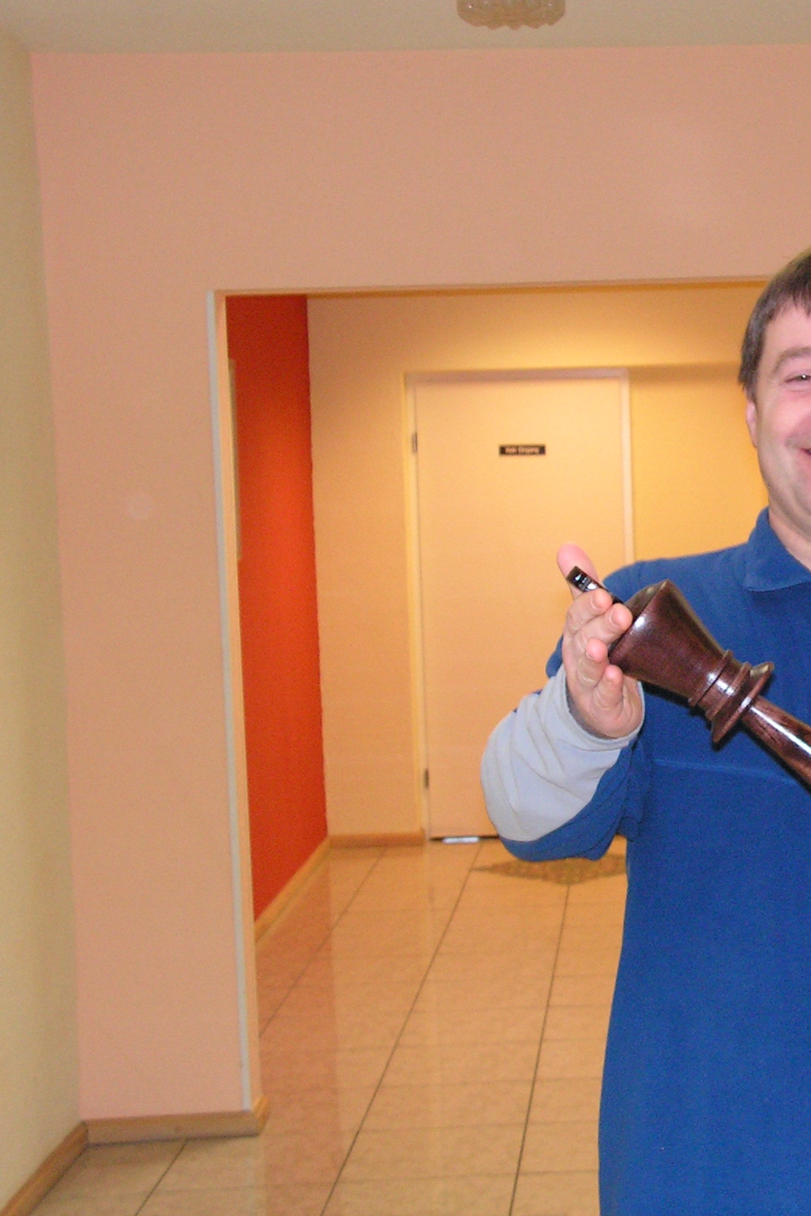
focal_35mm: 64
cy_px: 608
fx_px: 2162
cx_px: 786
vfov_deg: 31.4
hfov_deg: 20.6
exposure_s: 1/40
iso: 200
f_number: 3.2
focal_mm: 7.8
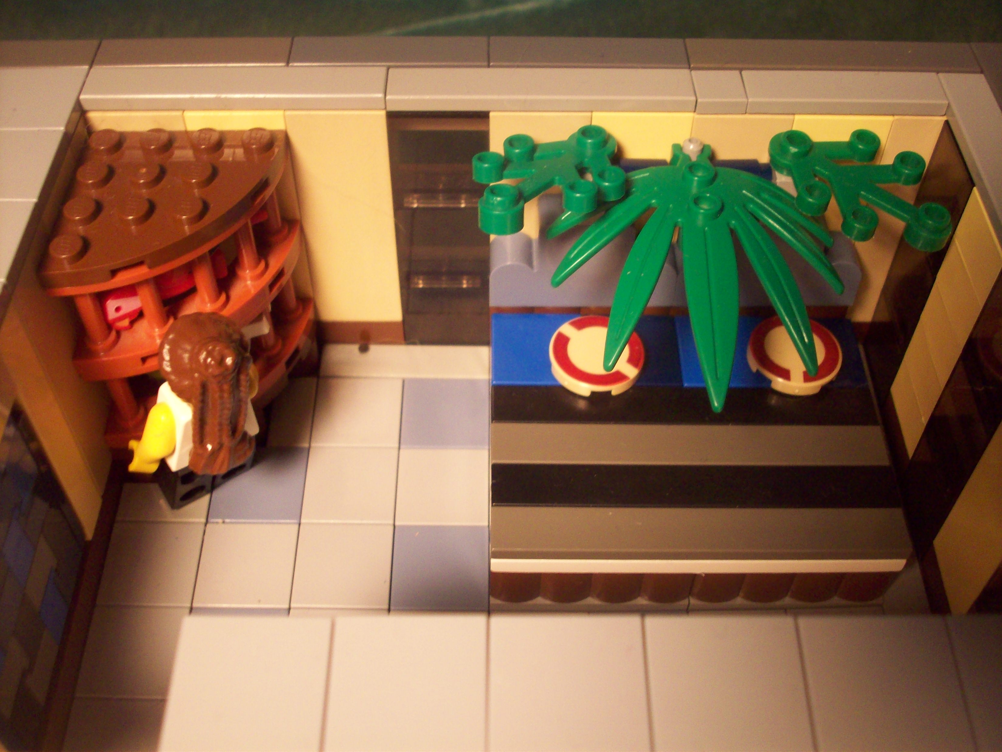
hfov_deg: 50.1
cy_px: 376
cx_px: 501
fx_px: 1071
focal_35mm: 37
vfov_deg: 38.7
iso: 160
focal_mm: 6.2
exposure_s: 1/37.5
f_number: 2.8
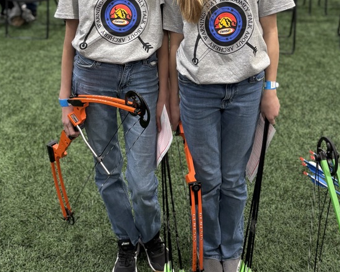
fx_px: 473
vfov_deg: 30.8
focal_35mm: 47
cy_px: 35
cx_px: 168
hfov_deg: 39.6
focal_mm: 5.96
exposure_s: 1/120
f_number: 1.6
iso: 125
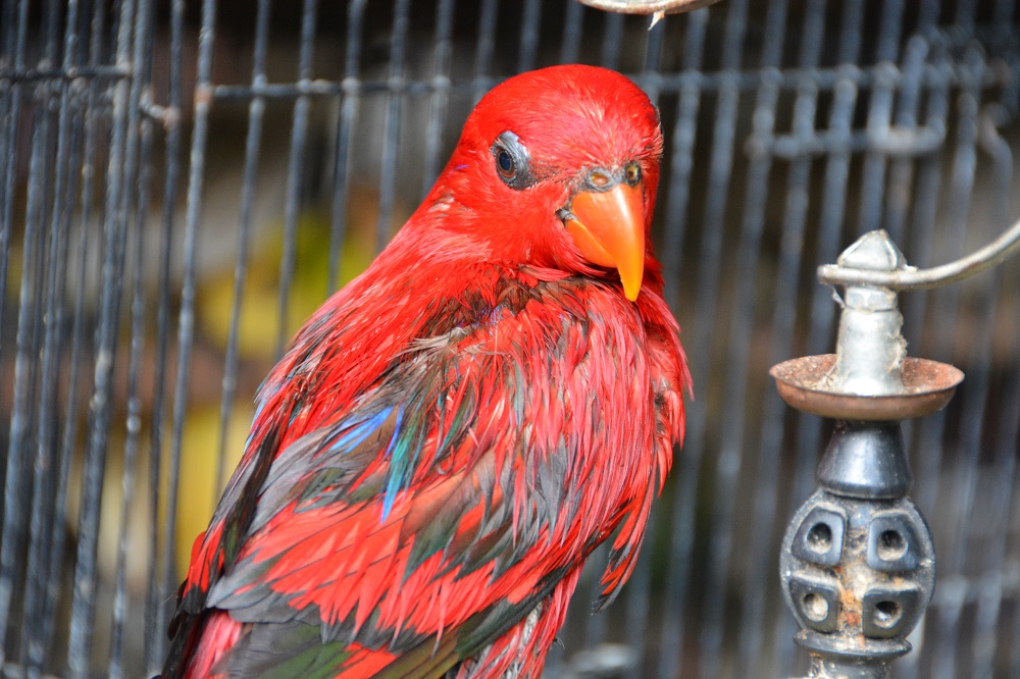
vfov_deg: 4.6
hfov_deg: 6.9
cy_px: 340
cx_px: 510
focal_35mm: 300
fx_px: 8497
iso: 1600
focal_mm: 200
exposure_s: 1/50
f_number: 5.6
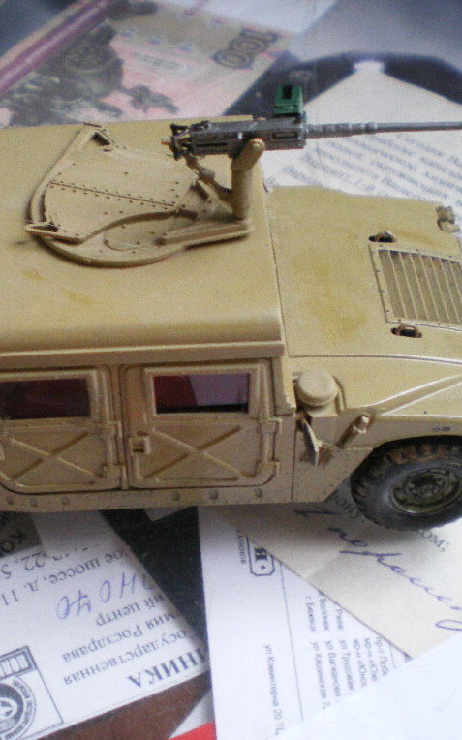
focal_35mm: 54
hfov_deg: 23.7
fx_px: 1089
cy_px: 369
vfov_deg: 37.5
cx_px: 114
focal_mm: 6.3
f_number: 3.1
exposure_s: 1/5
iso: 400
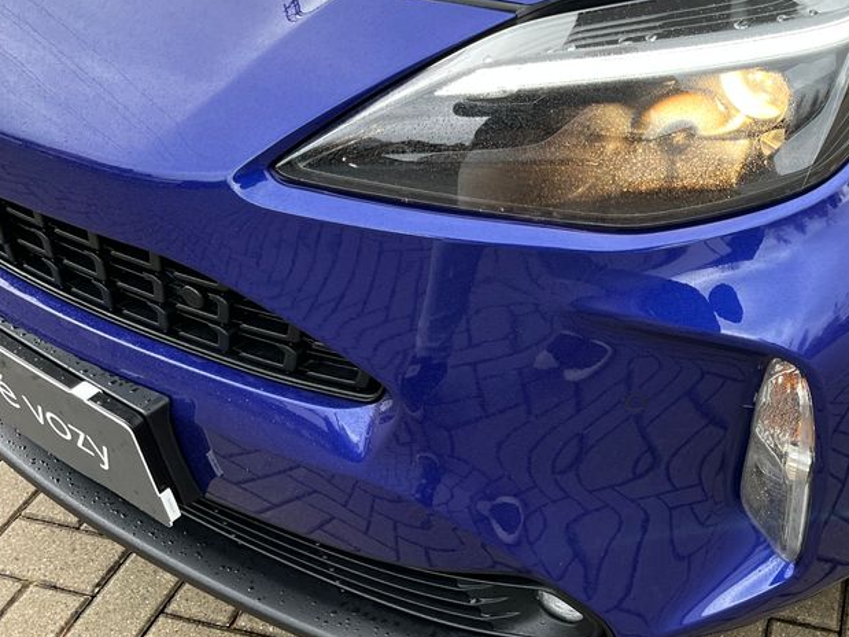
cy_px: 281
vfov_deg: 33.5
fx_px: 1054
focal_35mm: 43
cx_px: 691
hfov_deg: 41.8
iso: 125
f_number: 1.6
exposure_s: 1/121
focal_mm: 5.1
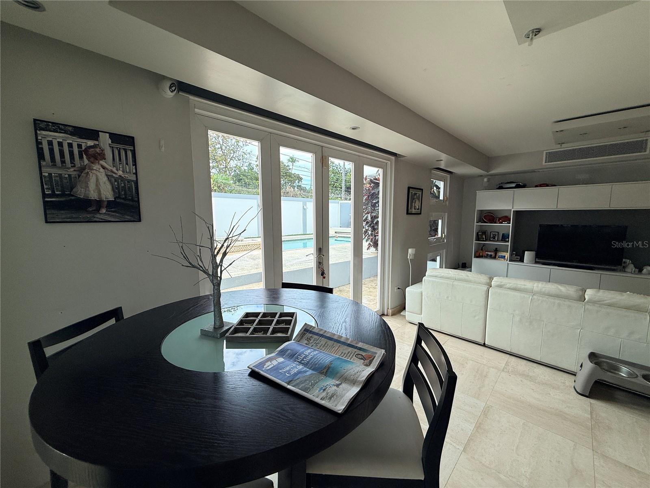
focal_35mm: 14
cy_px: 244
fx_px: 263
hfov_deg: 102.1
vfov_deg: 85.7
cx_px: 325
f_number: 2.2
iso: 50
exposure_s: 1/363
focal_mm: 2.22
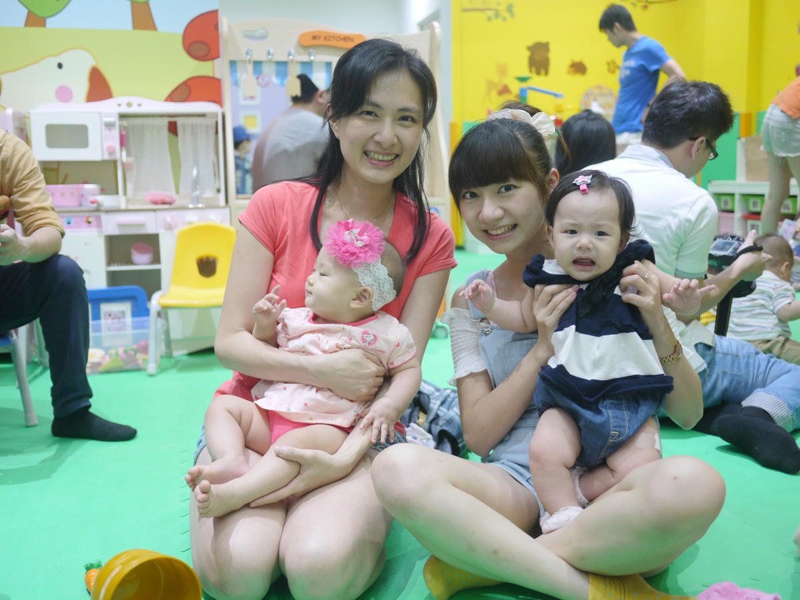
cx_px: 400
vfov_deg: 36.0
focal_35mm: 40
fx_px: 924
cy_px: 300
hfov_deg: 46.8
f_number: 1.7
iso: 200
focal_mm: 20
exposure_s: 1/60
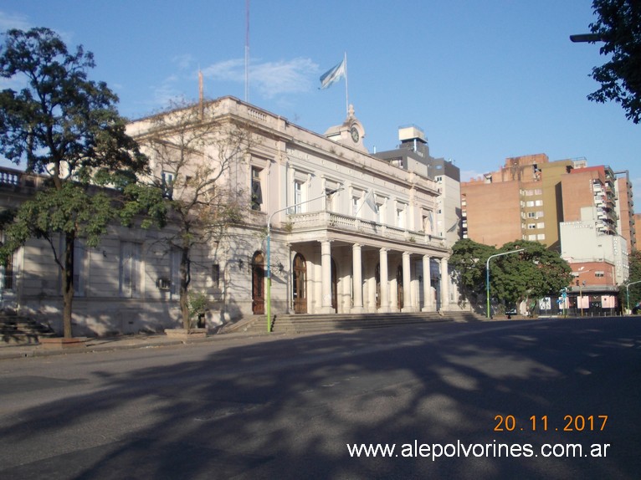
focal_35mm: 38
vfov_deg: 37.7
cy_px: 240
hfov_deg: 49.0
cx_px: 320
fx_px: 703
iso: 80
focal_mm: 5.3
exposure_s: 1/200
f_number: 6.2
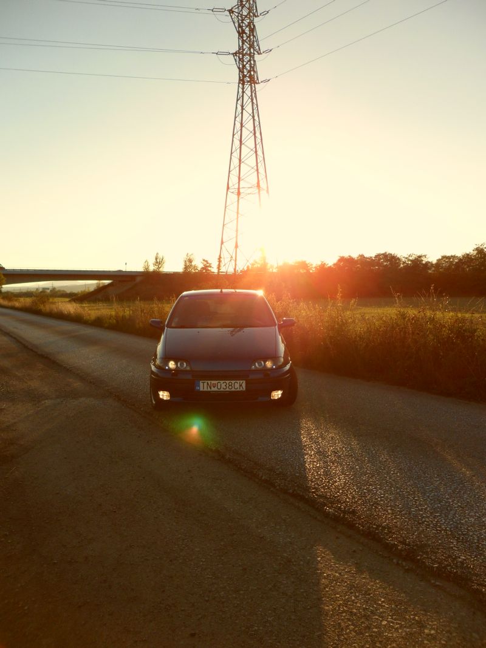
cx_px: 243
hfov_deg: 51.3
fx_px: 506
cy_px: 324
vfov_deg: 65.3
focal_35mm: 27
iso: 80
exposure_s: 1/500
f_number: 3.5
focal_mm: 4.9
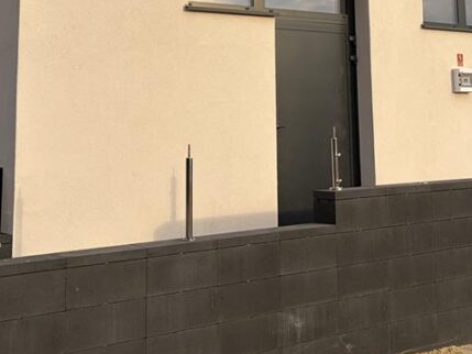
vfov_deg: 22.5
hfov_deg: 30.9
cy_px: -23
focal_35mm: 62
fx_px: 846
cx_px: 317
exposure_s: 1/1901
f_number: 1.6
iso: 50
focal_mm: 5.96
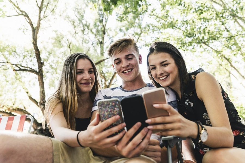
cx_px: 122
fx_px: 211
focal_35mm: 31
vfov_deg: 42.3
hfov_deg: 60.3
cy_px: 82
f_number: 3.2
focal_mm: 31
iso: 400
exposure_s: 1/250
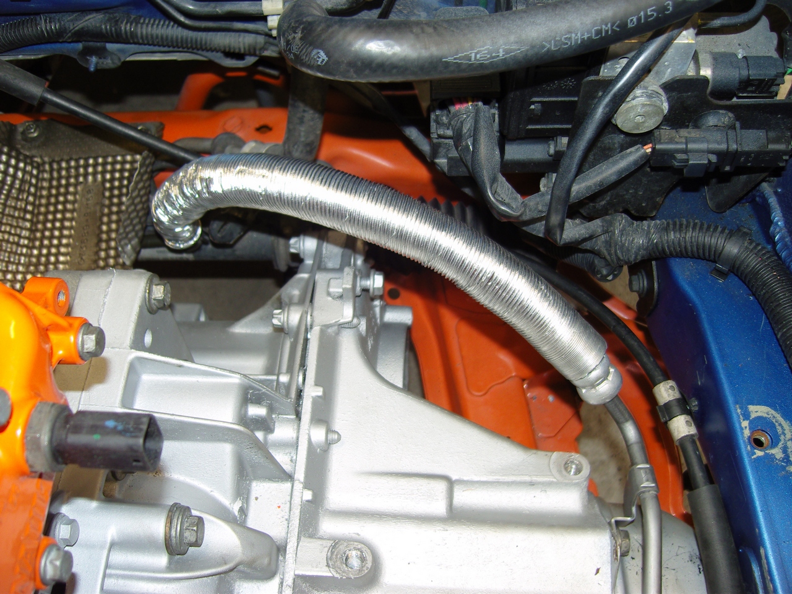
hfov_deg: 54.0
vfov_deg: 41.8
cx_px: 396
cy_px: 297
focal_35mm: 34
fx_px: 778
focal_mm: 7.3
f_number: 2.8
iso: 100
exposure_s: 1/40
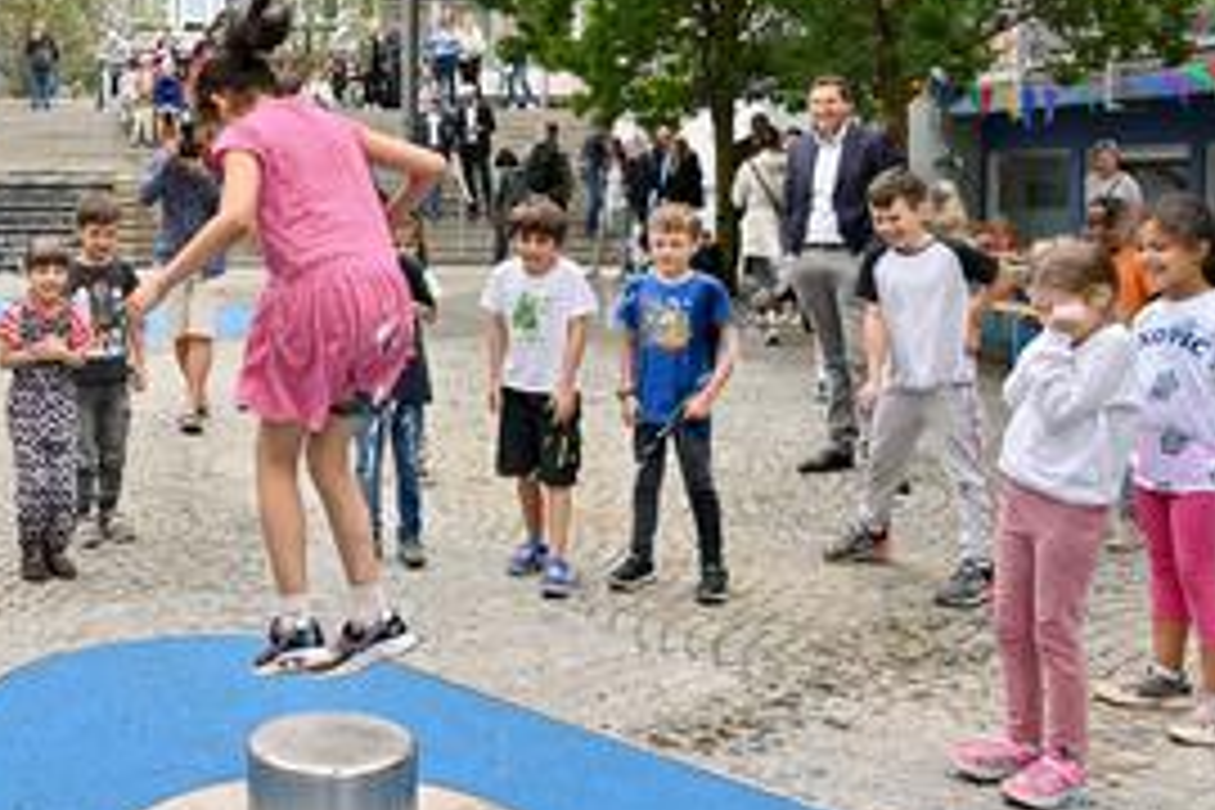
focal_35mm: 47
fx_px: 1586
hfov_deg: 40.4
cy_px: 292
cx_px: 263
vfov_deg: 28.5
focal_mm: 24
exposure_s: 1/100
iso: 160
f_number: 9
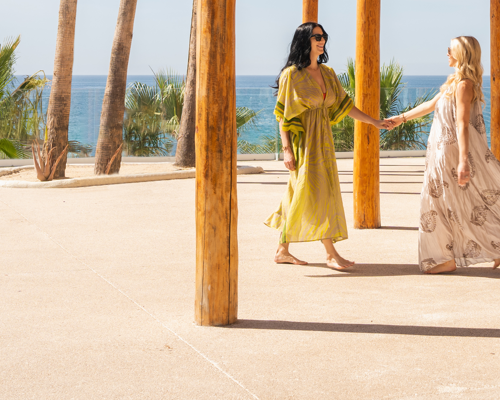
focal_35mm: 87
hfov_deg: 21.4
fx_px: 1287
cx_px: 476
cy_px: -14
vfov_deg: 17.2
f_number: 6.3
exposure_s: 1/320
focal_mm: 34
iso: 100
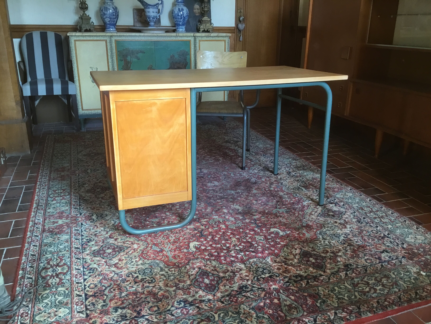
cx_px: 216
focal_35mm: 31
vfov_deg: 45.4
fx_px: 386
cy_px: 162
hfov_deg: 58.4
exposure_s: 1/33
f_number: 2.4
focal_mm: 3.3
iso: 100
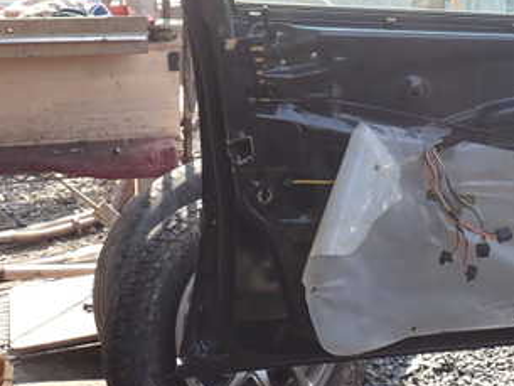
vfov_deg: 24.1
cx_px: 438
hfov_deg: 31.5
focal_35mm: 59
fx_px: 876
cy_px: 32
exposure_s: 1/200
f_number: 3.2
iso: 100
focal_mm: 5.4
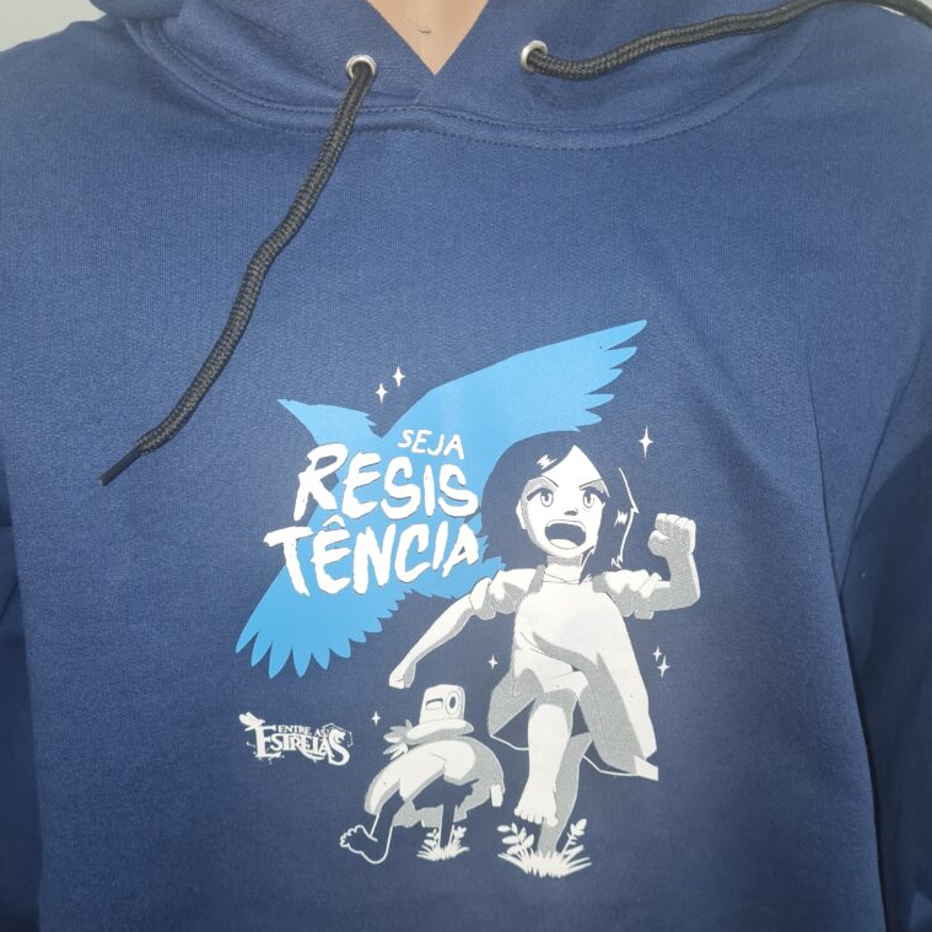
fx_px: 944
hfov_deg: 52.5
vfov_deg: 52.4
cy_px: 526
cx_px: 464
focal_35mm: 31
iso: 80
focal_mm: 5.4
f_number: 1.8
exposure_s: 1/60
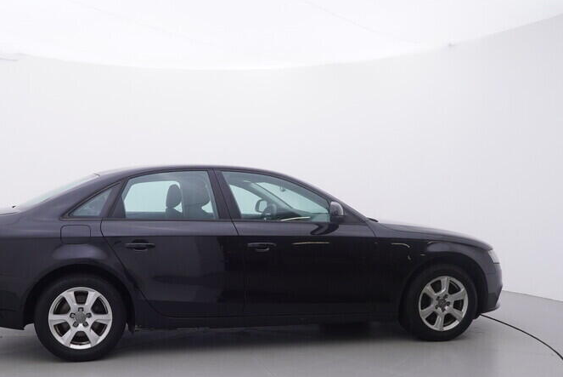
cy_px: 255
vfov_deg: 37.7
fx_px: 544
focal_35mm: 35
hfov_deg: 53.7
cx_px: 189
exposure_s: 1/80
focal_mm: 15
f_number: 5
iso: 200
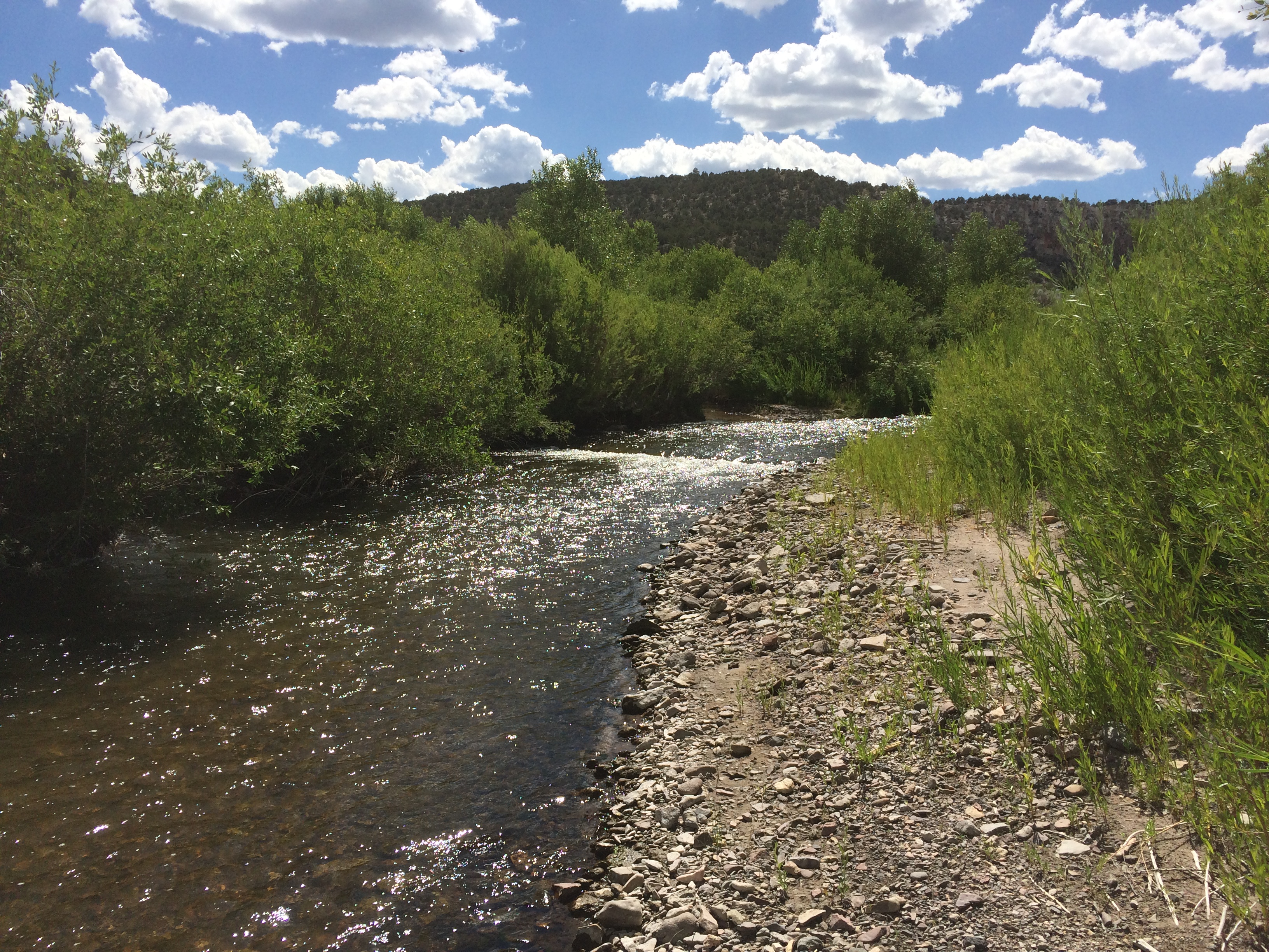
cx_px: 634
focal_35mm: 29
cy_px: 476
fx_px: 1063
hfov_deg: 61.7
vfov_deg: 48.2
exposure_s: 1/4115
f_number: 2.2
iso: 32
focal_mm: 4.15
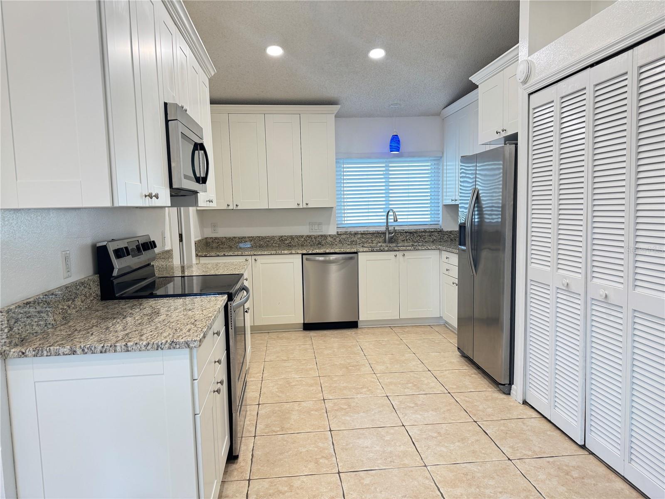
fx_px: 461
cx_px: 332
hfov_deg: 71.6
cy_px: 250
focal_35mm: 24
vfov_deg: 56.8
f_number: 1.78
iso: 125
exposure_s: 1/60
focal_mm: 6.76
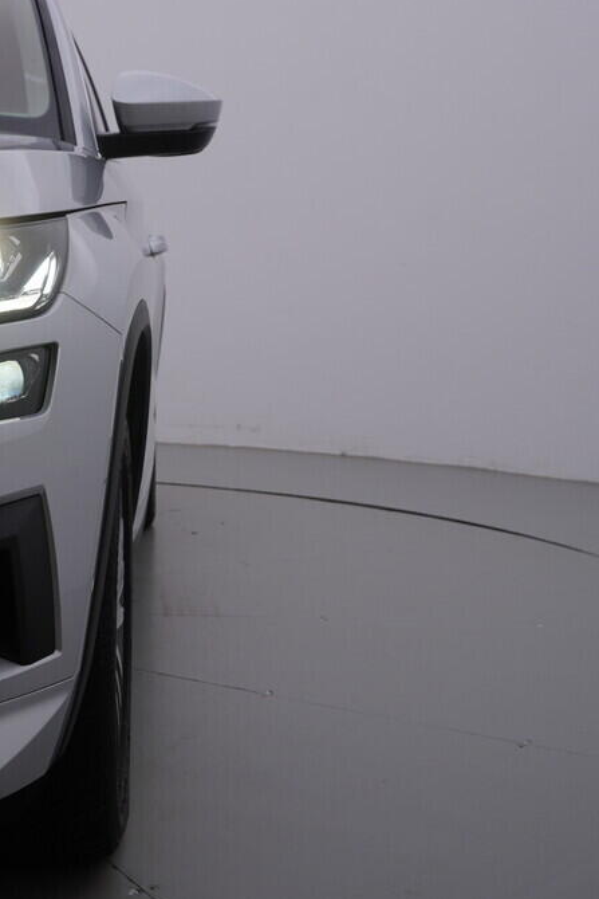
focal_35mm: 55
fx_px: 1372
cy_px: 453
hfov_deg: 24.3
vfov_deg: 36.2
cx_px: 127
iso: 125
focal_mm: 24
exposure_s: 1/125
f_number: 5.6
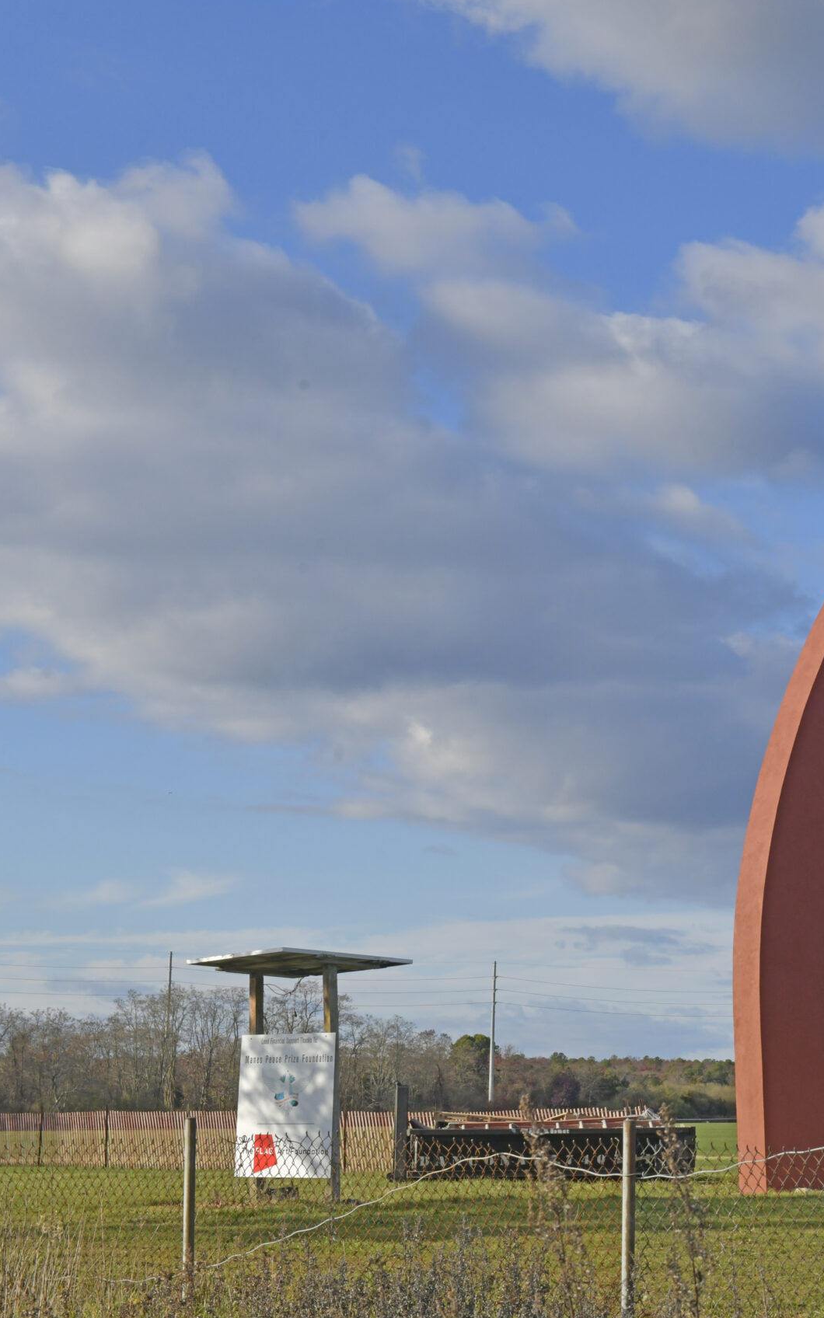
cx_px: 955
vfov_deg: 25.8
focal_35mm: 80
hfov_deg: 15.8
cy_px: 656
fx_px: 2874
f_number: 14
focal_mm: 52
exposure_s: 1/800
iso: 640
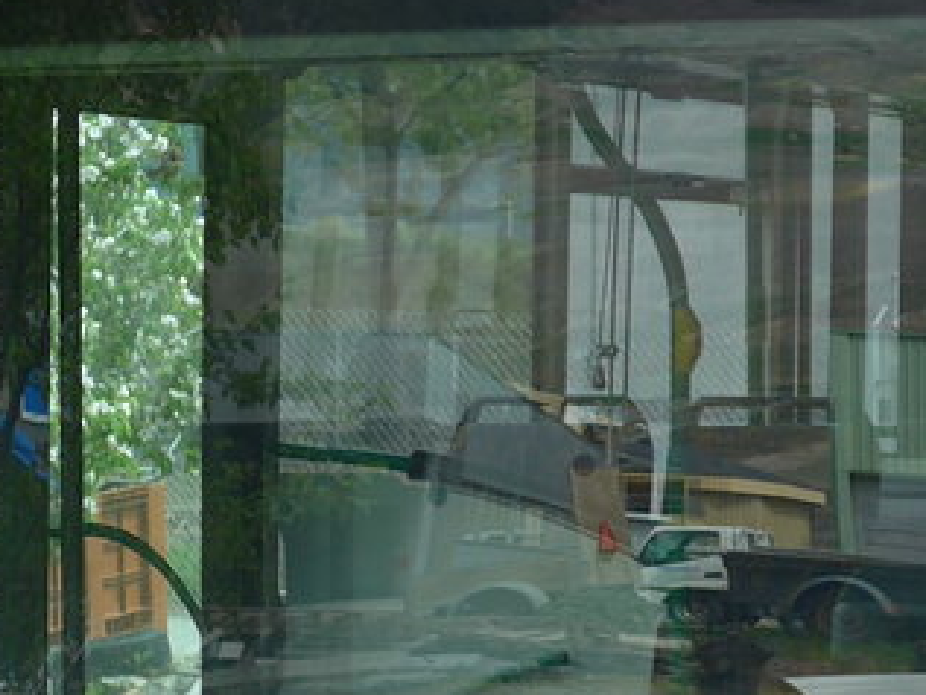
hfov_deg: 11.4
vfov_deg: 8.5
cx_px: 564
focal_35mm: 174
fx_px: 4656
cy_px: 456
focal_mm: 9.5
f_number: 3
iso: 80
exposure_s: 1/400
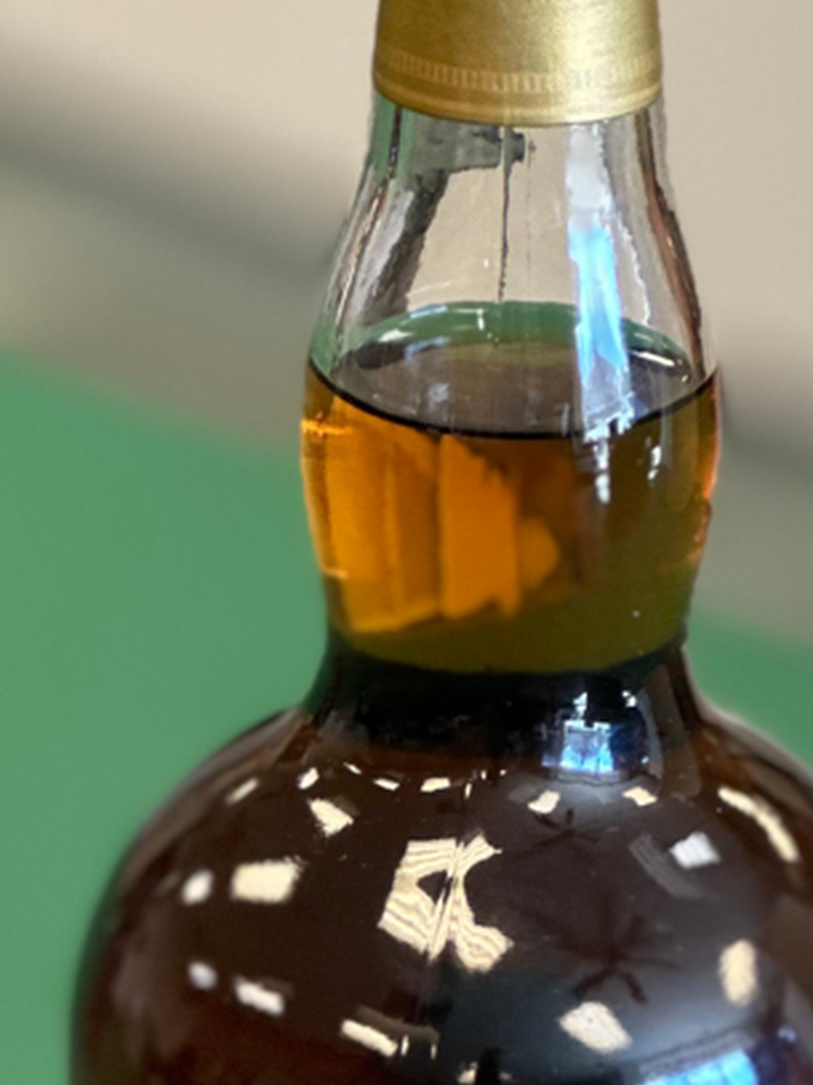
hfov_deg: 6.5
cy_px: 1154
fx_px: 7112
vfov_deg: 8.7
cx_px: 618
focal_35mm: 227
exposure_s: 1/32
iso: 160
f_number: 2.8
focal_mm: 9
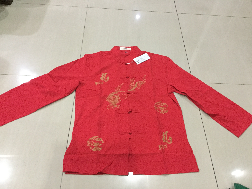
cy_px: 94
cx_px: 126
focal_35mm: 31
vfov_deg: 45.4
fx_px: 226
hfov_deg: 58.4
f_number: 2.4
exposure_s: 1/17
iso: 500
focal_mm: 3.3
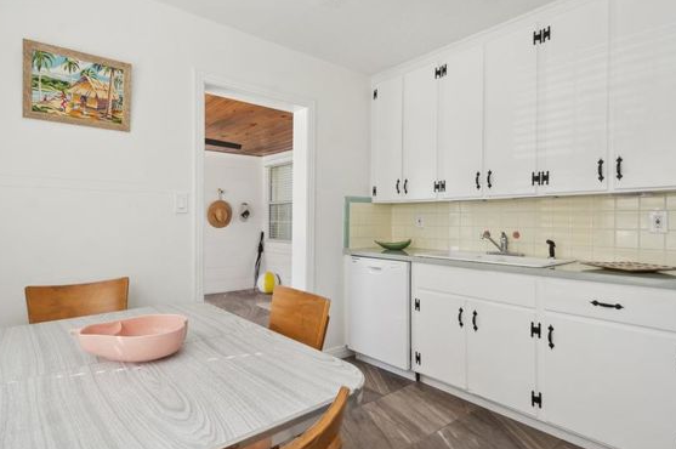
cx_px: 314
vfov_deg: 64.3
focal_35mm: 19
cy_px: 201
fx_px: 356
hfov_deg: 86.8
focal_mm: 10
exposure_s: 1/125
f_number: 8
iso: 200
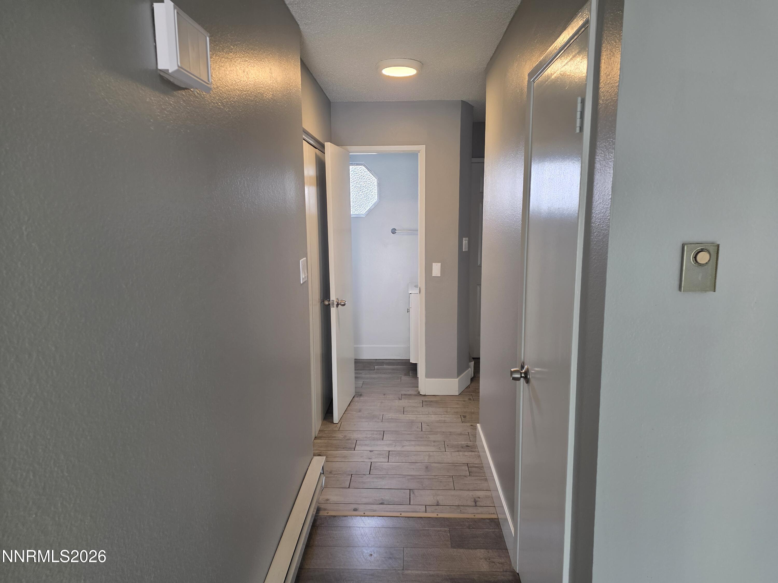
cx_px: 389
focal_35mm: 23
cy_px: 292
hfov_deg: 73.9
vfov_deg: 58.9
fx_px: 517
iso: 160
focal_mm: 6.25
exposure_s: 1/120
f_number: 1.7
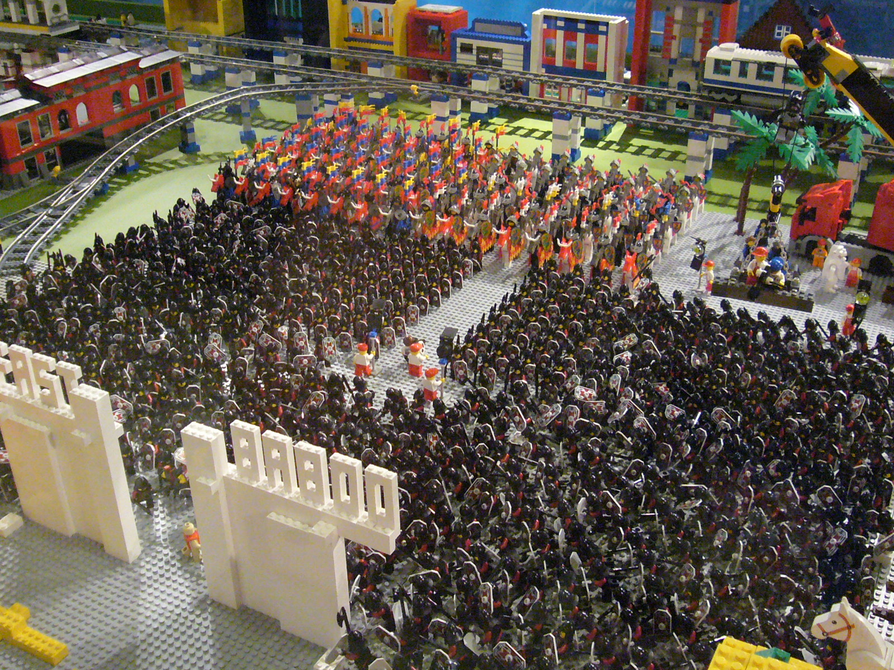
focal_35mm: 40
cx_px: 447
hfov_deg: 46.8
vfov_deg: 36.0
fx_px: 1033
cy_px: 335
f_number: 2.8
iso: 400
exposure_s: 1/30
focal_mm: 4.7
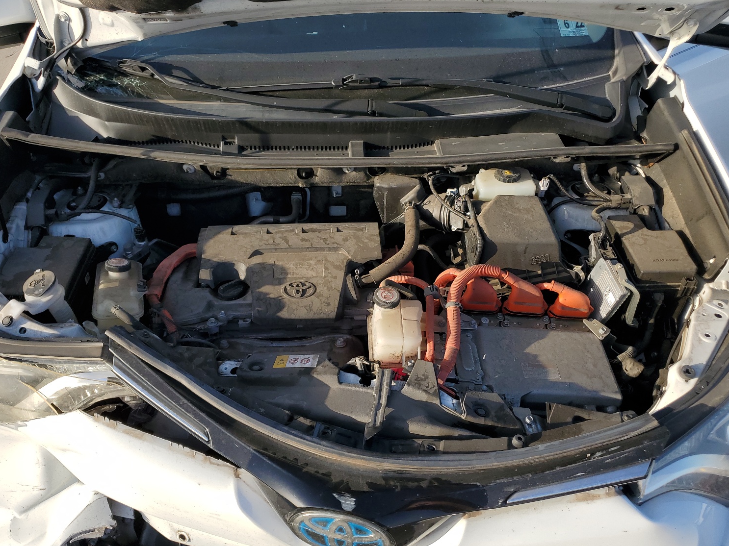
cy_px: 284
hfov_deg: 63.4
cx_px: 340
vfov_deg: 49.7
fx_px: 590
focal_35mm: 28
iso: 50
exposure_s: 1/1429
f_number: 1.5
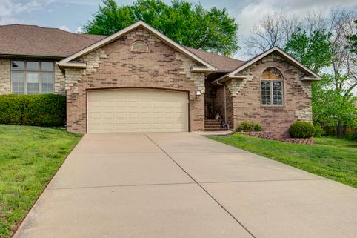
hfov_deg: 65.5
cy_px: 120
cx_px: 178
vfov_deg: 46.4
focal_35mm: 28
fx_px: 278
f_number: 6.3
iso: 100
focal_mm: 27
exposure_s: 1/500
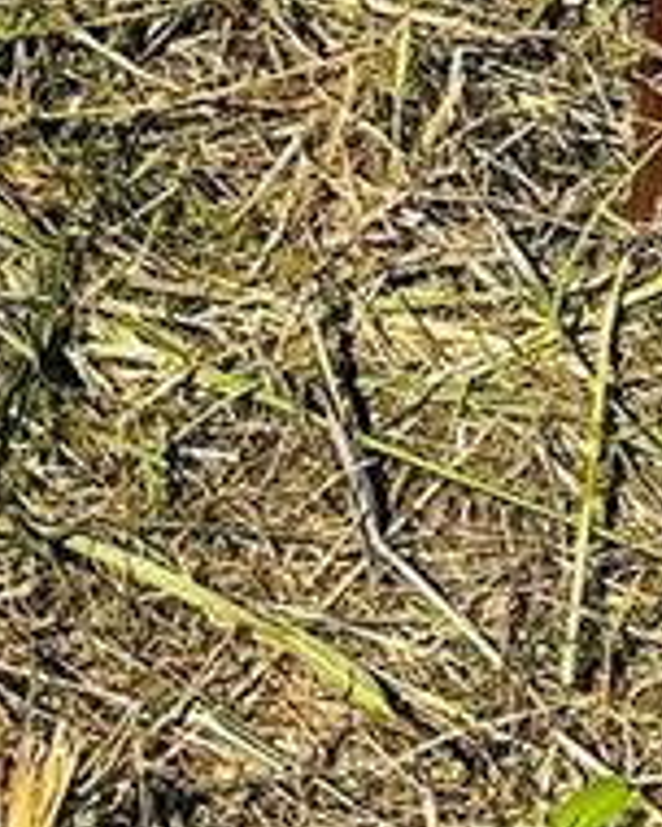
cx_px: -923
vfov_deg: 8.0
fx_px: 5021
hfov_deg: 7.1
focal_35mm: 205
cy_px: -1715
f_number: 1.5
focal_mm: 5.7
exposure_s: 1/4630
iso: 50
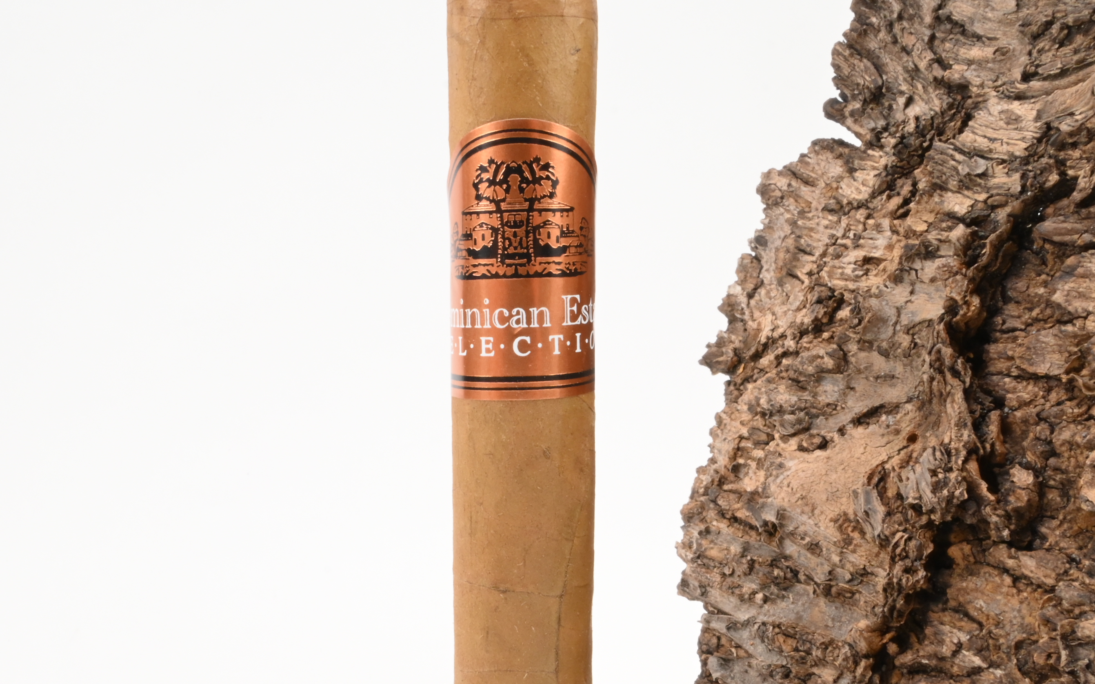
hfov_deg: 43.1
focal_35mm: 46
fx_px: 1385
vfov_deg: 27.6
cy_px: 439
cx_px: 523
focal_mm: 19.5
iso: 640
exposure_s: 1/15
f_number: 22
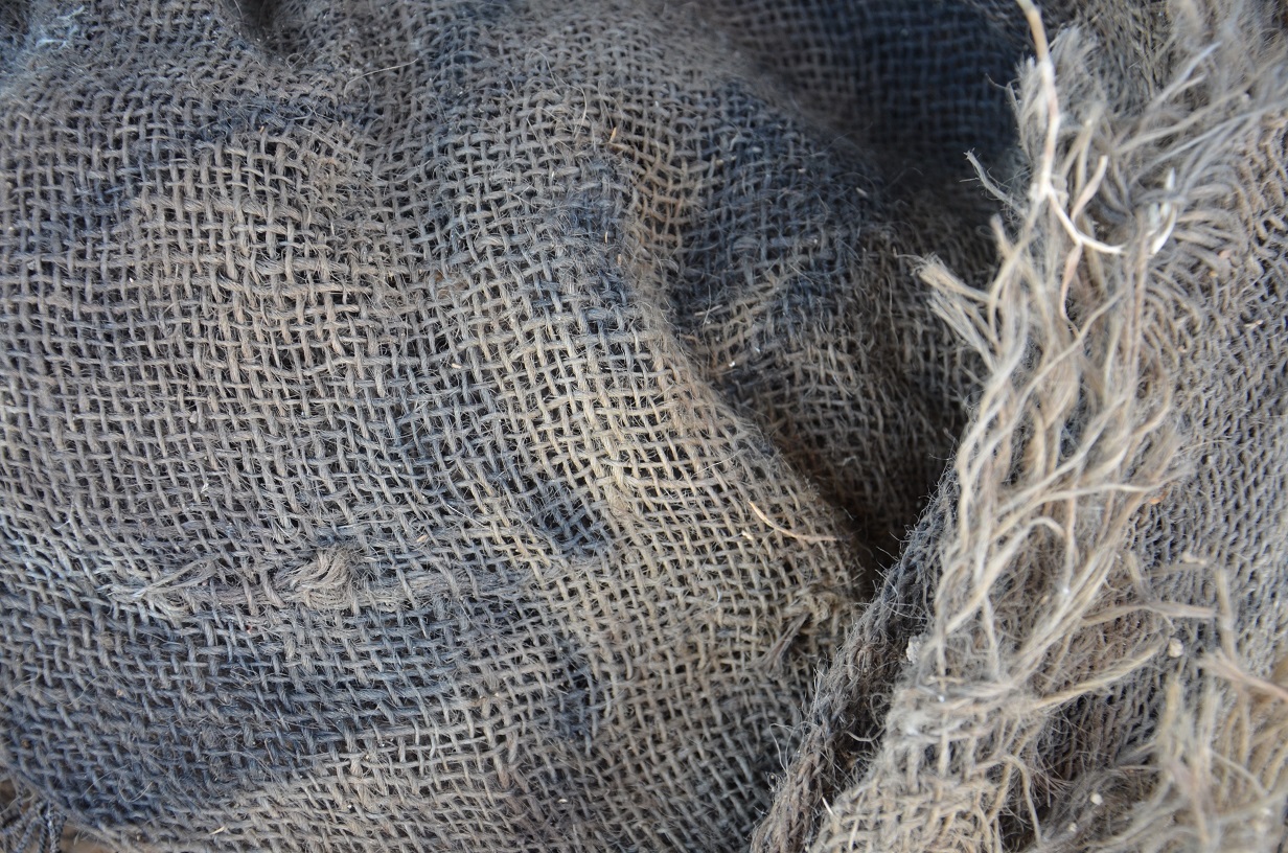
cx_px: 644
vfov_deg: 25.6
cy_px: 426
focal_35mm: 52
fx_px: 1874
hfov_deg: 37.9
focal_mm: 35
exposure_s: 1/80
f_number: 4.5
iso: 400
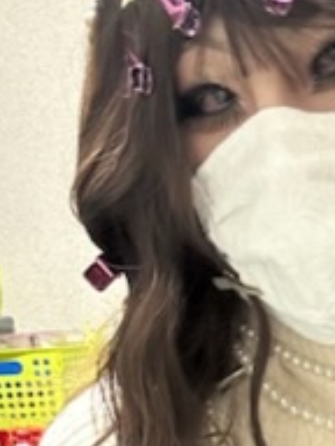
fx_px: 1290
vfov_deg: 18.7
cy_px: 525
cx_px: 406
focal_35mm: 100
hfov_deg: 14.3
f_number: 1.9
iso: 250
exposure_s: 1/40
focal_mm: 2.69
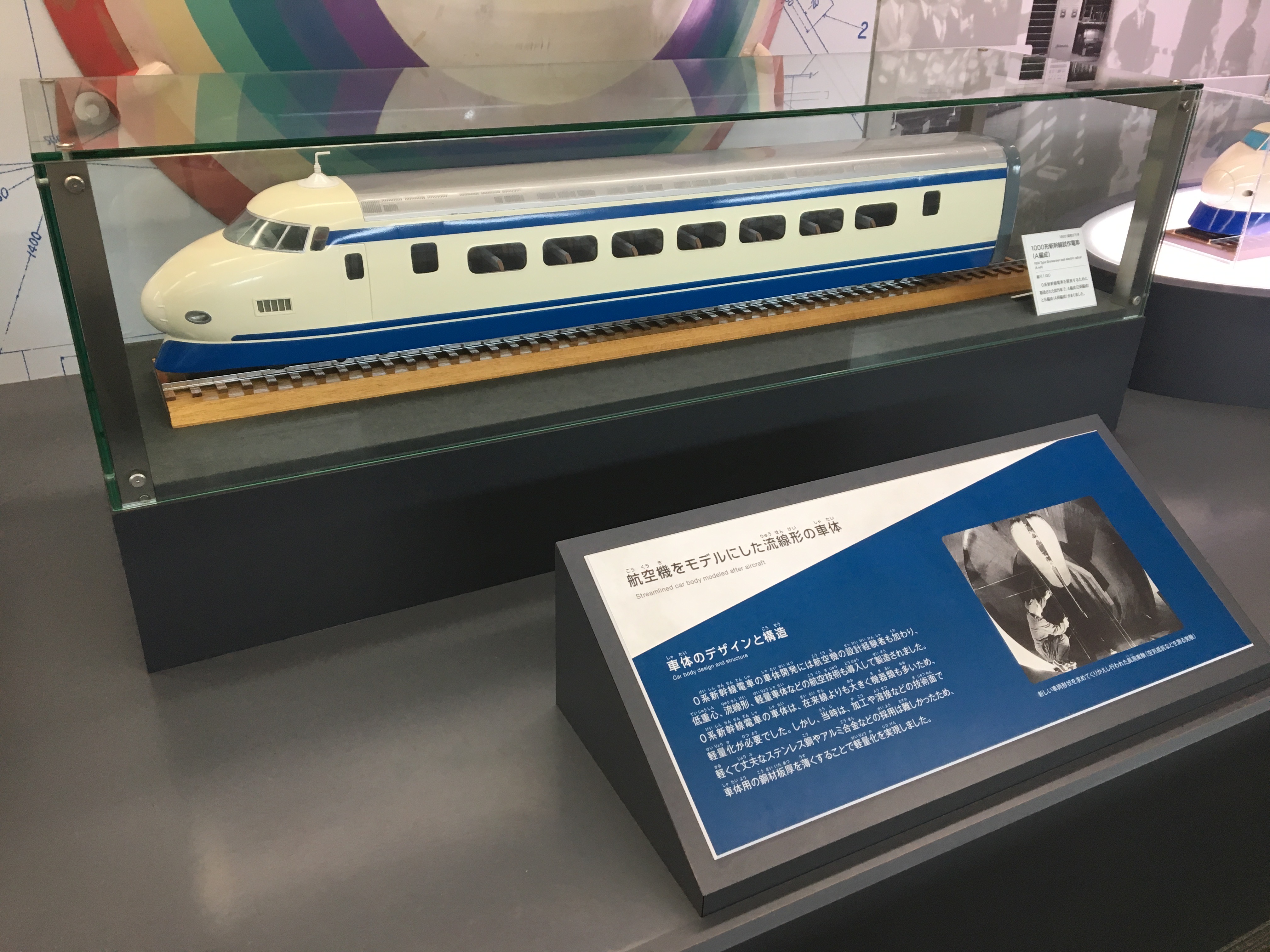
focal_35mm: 29
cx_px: 635
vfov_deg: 48.2
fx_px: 1064
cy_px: 476
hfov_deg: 61.7
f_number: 2.2
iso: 40
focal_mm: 4.15
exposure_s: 1/30
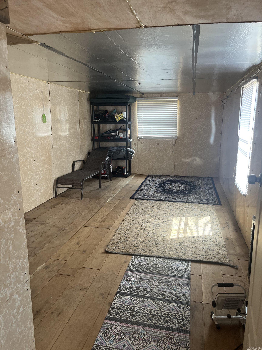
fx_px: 262
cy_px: 175
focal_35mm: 26
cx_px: 131
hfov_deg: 53.1
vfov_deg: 67.3
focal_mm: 5.1
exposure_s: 1/102
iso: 125
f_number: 1.6
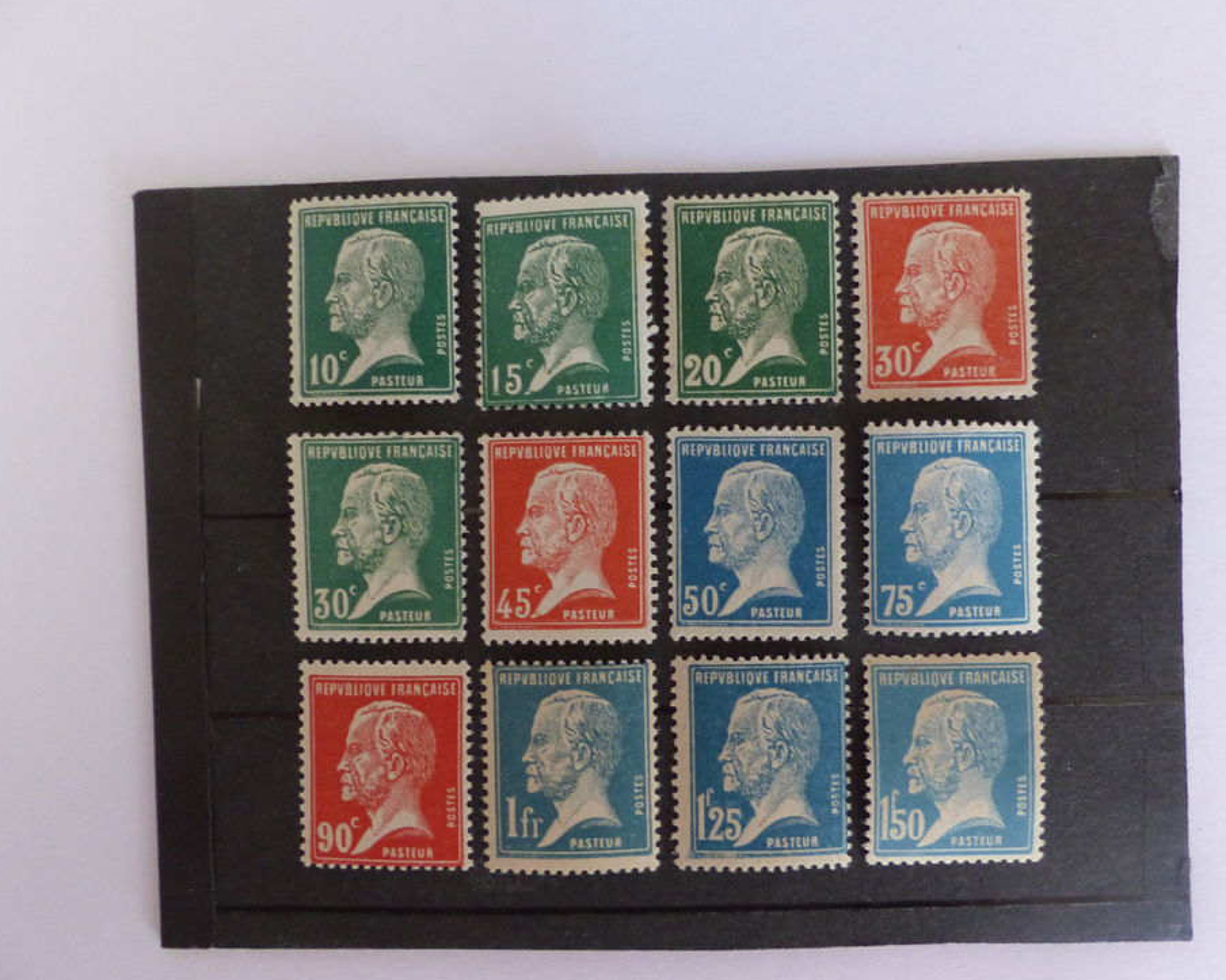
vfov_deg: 53.2
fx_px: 980
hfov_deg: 64.1
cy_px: 488
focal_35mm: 27
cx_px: 625
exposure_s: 1/50
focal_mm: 4.5
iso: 400
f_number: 2.8
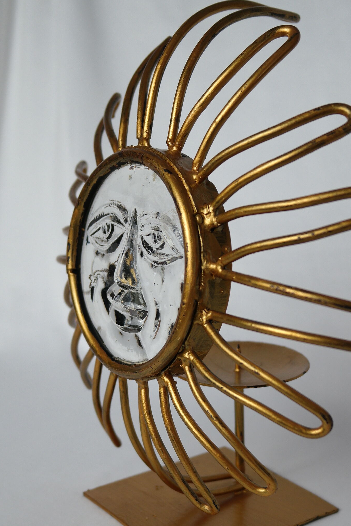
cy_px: 378
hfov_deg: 25.4
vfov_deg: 36.8
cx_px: 232
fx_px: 775
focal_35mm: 53
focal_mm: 24
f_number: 3.5
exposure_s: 1/100
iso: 200
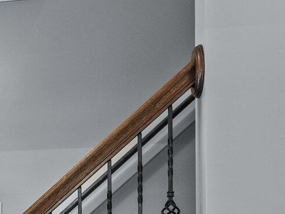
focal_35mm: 58
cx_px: -31
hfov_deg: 29.8
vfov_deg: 22.9
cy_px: 266
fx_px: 478
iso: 400
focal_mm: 7
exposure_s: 1/20
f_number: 4
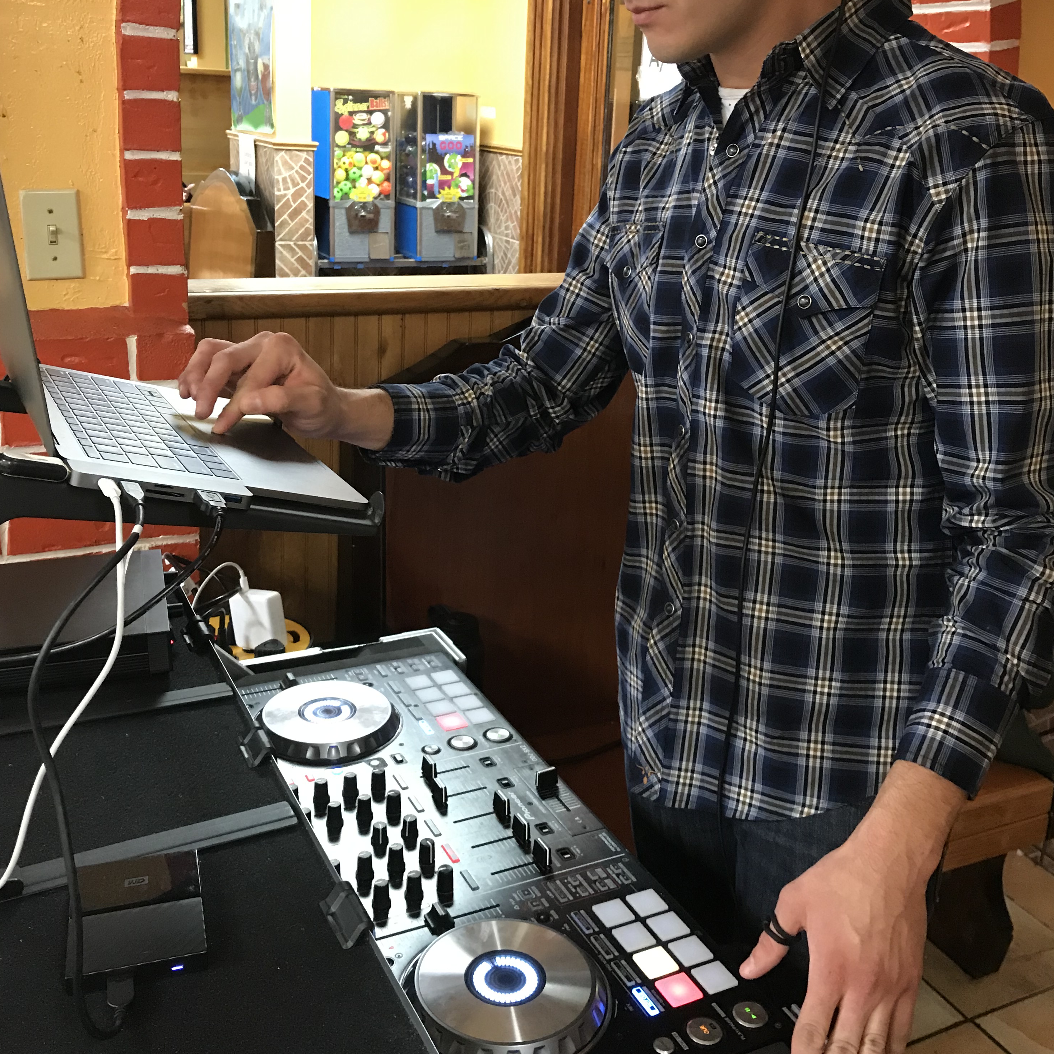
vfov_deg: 48.2
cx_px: 517
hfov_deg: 48.4
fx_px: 1171
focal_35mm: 34
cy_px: 428
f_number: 1.8
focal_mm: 3.99
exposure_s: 1/15
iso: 100
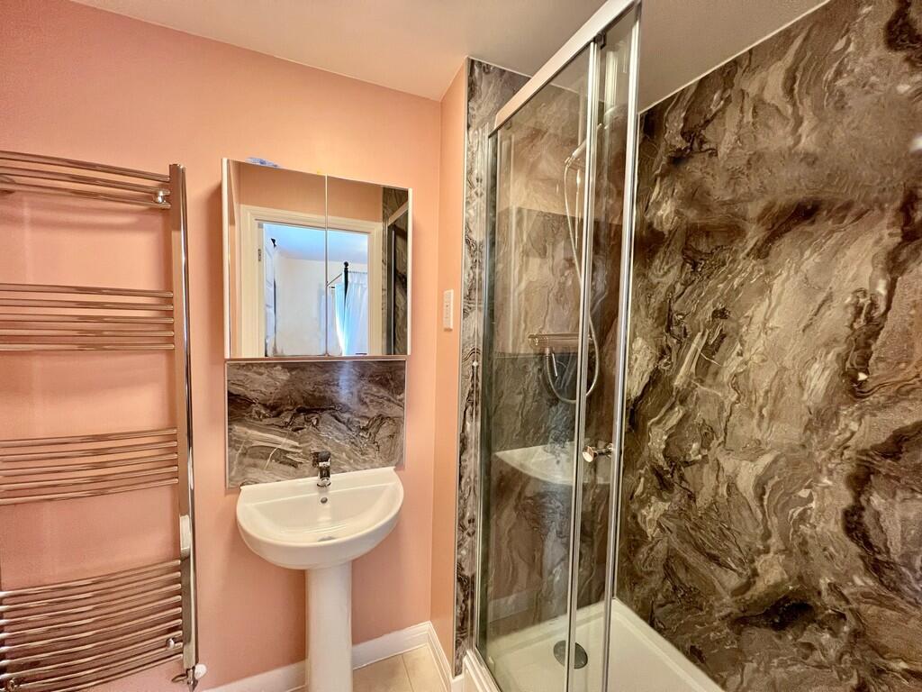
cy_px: 346
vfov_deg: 89.9
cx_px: 461
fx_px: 346
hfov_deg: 106.2
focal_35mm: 13
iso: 320
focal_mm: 1.57
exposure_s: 1/50
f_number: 1.8
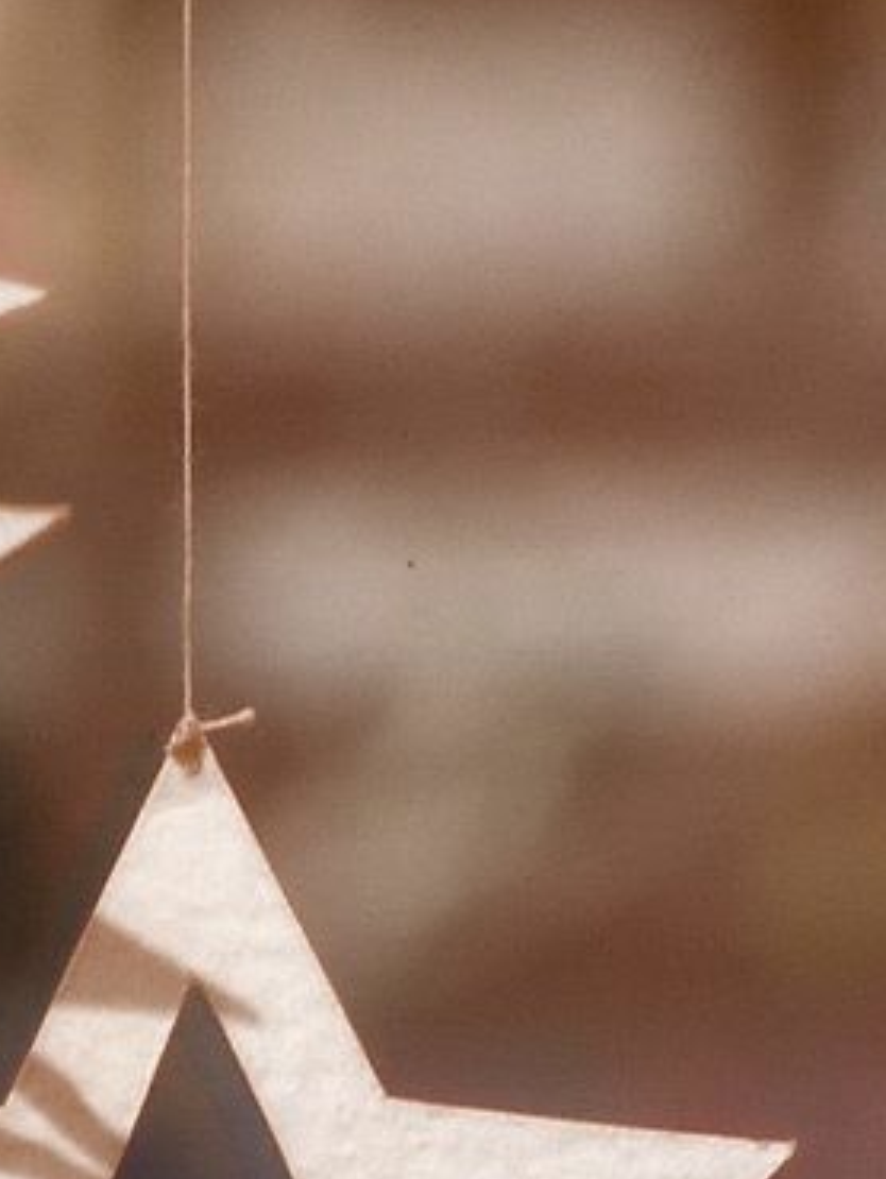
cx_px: -816
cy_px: 2533
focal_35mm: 436
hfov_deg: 3.4
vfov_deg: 4.5
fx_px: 14862
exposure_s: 1/20
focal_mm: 70
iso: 1600
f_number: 6.3
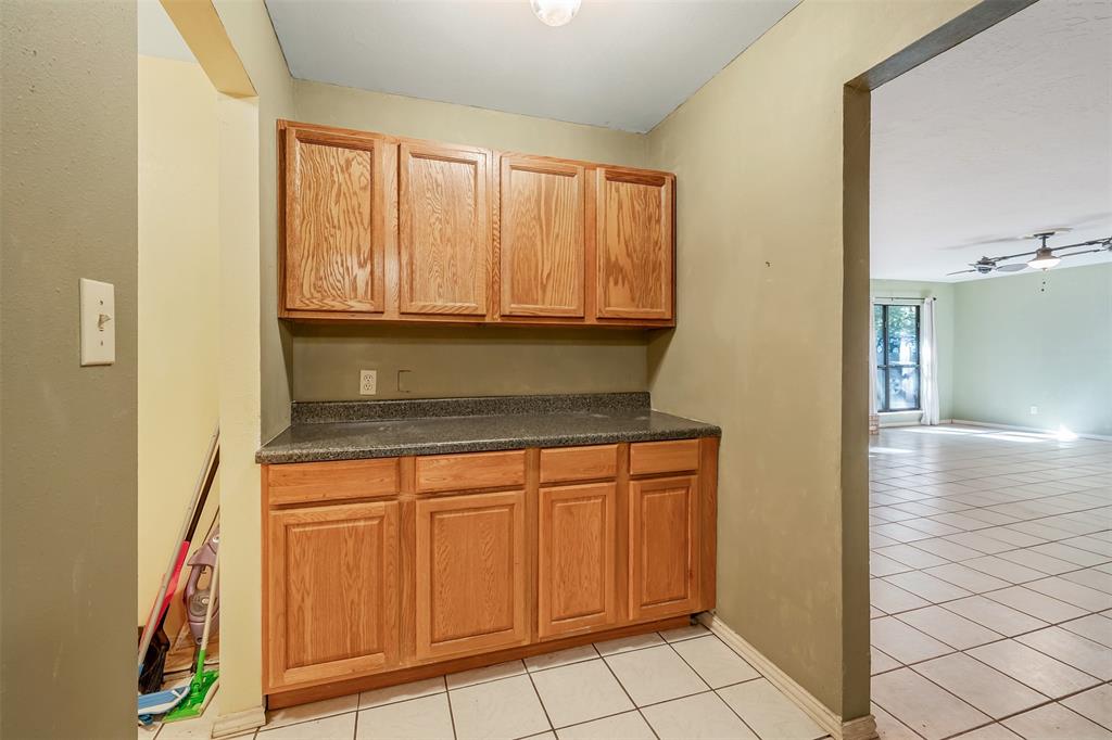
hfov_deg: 96.8
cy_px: 370
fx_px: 494
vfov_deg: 73.7
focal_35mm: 16
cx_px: 556
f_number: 8
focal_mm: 16
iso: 800
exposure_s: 1/2.5
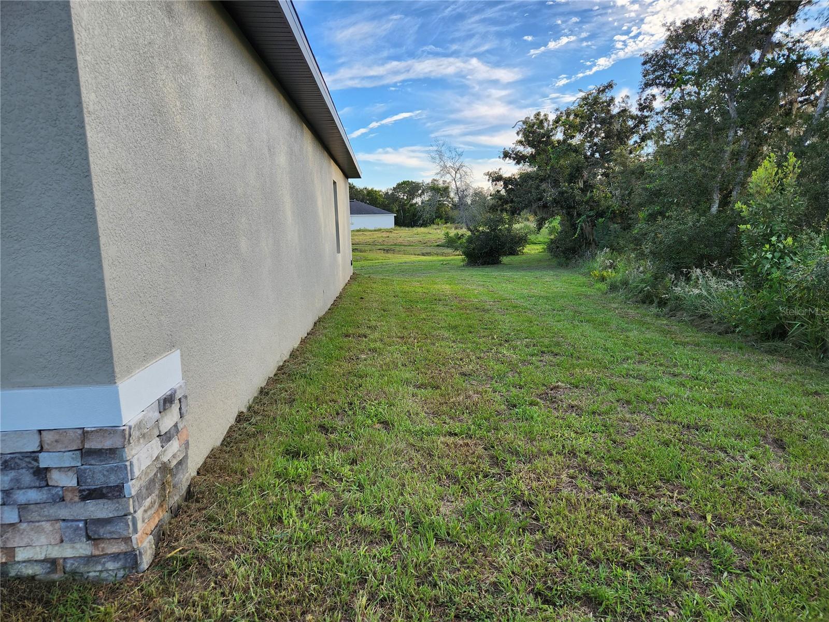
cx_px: 414
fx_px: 551
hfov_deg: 73.9
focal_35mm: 23
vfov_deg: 58.9
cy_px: 311
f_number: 1.8
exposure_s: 1/396
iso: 20
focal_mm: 5.4
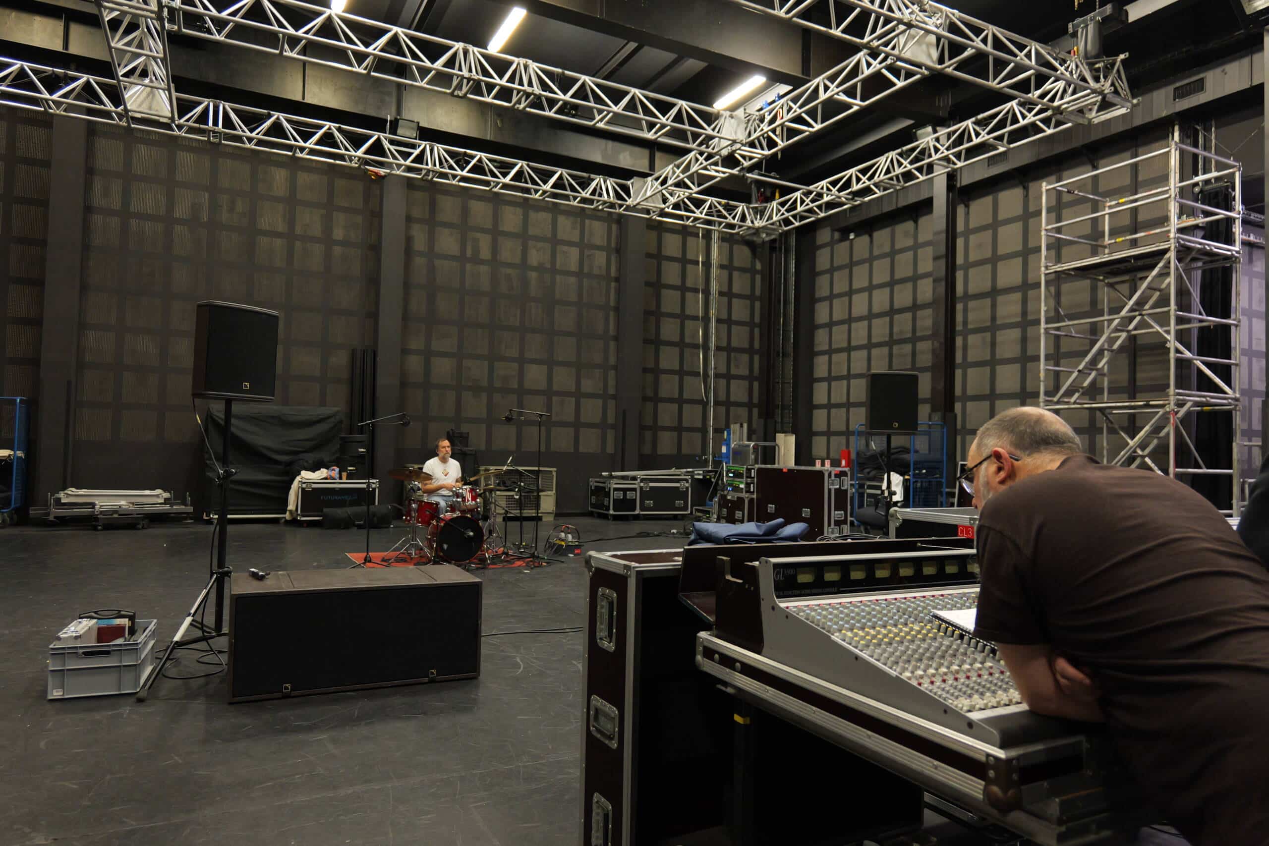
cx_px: 634
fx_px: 775
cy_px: 423
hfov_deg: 78.6
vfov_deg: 57.2
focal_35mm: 22
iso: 3200
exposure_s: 1/60
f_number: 3.7
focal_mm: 22
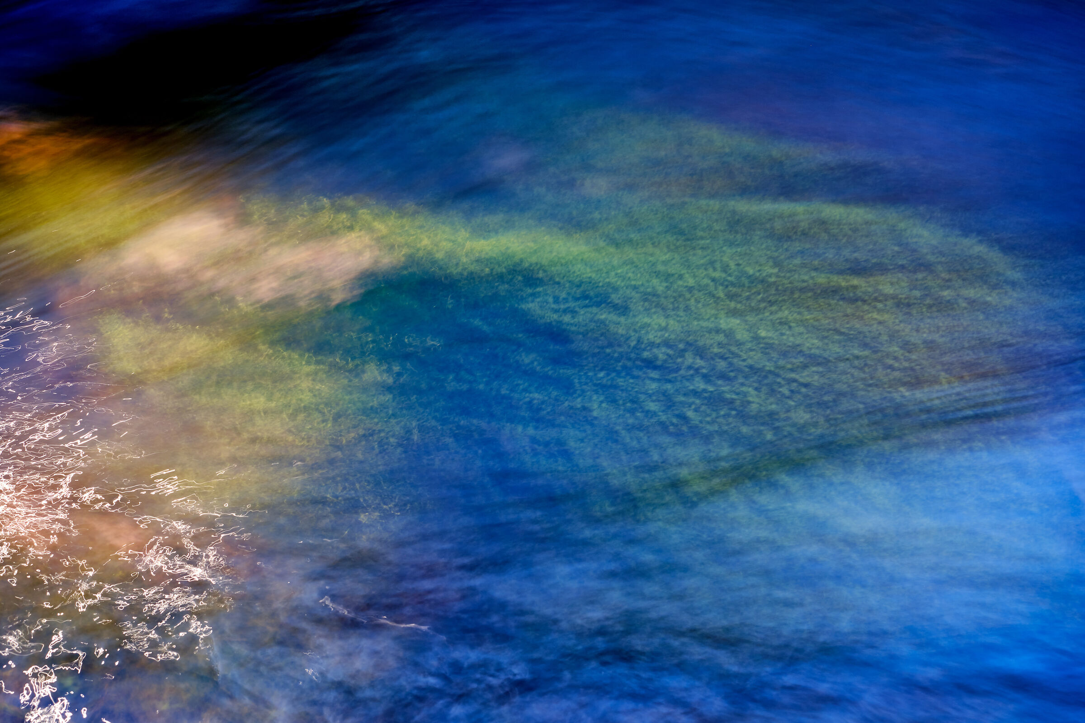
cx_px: 542
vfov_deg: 27.0
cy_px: 362
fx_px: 1507
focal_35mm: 50
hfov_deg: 39.6
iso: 80
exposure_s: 1/1.79
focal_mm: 33
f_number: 8
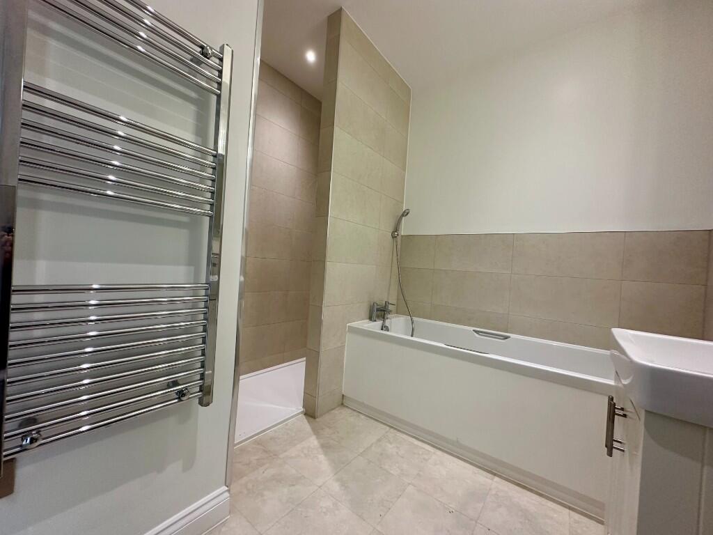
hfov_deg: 102.1
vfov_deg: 85.7
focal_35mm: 14
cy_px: 268
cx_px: 356
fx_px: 288
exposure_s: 1/50
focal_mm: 2.22
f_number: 2.2
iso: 250
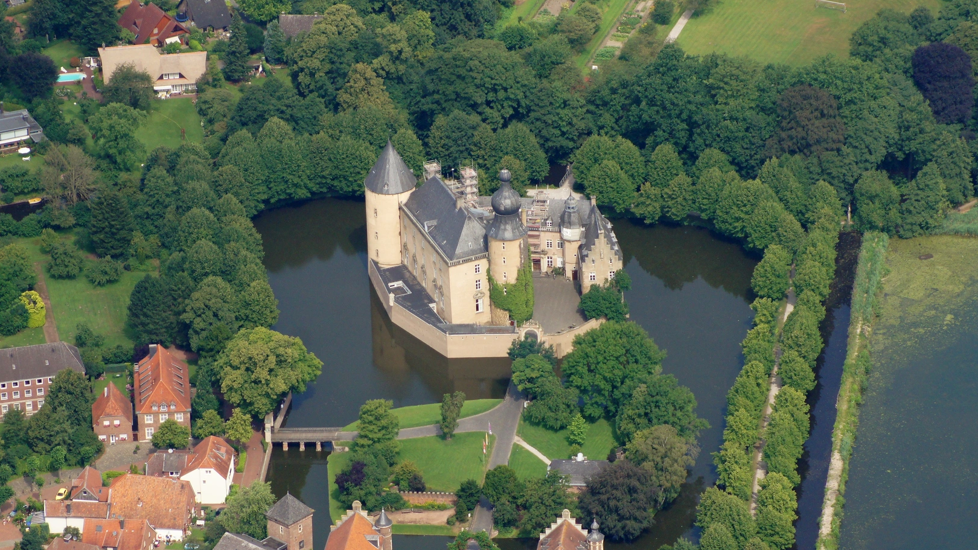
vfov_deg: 4.8
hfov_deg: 8.6
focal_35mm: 252
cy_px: 324
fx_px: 6535
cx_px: 490
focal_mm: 160
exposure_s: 1/2000
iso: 800
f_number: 5.6
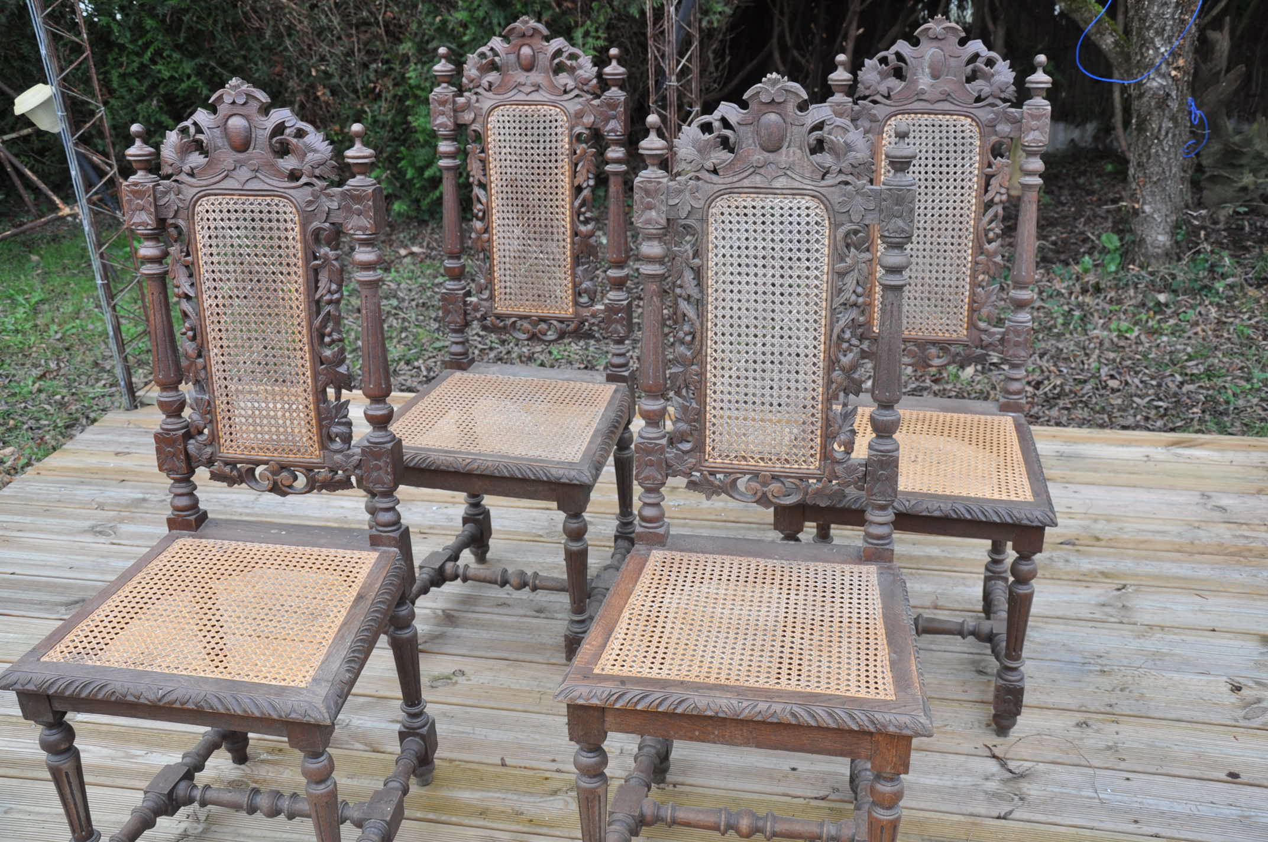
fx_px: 1319
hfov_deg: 51.3
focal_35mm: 38
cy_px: 421
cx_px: 634
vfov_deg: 35.4
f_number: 6.7
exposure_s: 1/125
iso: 400
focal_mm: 25
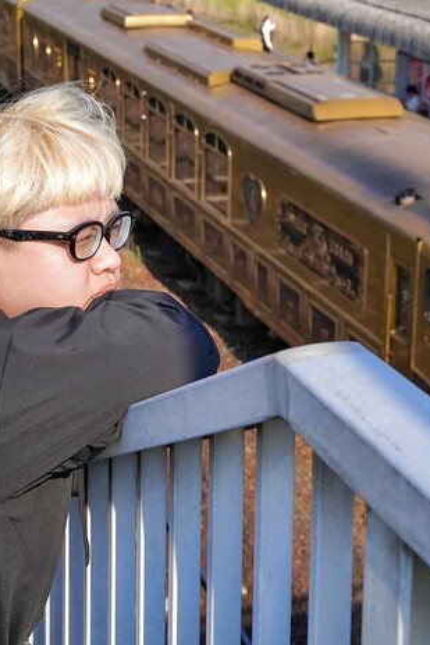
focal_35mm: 77
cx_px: 321
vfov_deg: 26.1
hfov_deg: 17.6
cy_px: 179
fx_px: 1381
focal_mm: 42
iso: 2000
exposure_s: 1/4000
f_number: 7.1
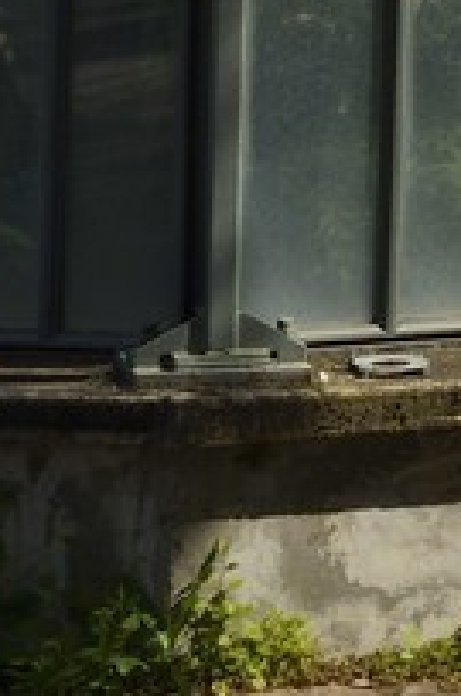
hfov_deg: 3.3
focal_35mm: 393
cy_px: -1467
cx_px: 1772
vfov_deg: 5.0
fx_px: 7587
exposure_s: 1/250
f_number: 14
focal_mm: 50
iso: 200
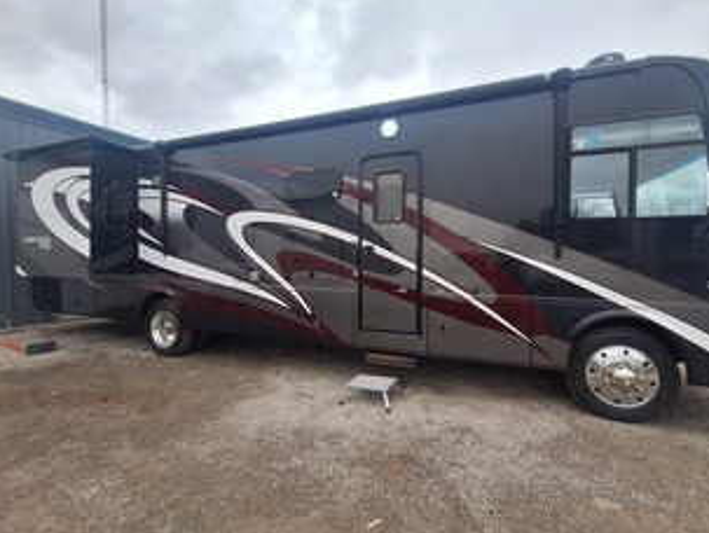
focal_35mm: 15
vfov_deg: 81.9
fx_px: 308
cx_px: 386
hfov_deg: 97.8
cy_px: 263
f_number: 2.2
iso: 40
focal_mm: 1.74
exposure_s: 1/120
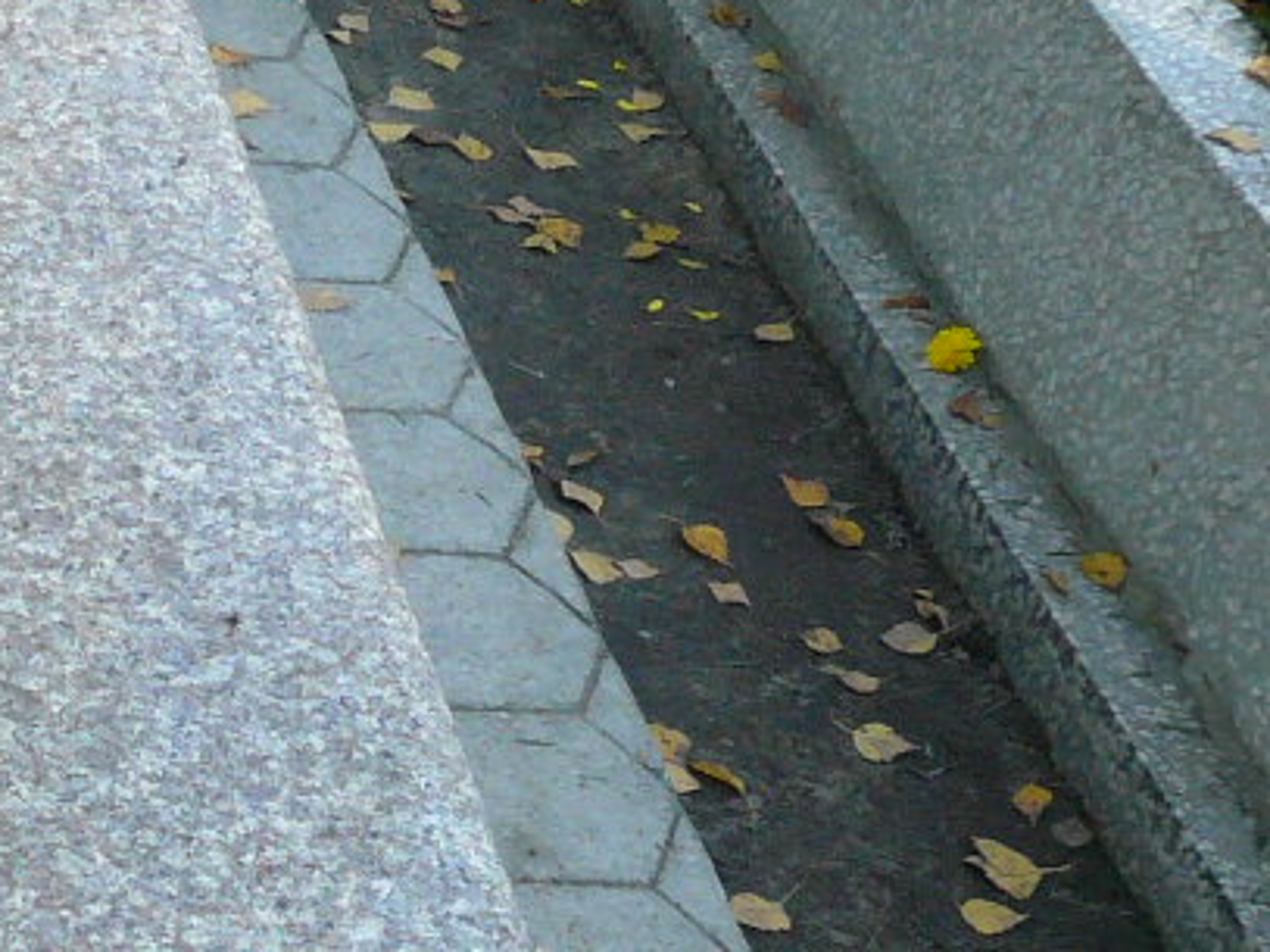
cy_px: 627
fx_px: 4035
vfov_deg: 13.4
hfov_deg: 16.8
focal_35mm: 110
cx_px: -415
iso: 100
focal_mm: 4.6
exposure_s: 1/125
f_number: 2.8
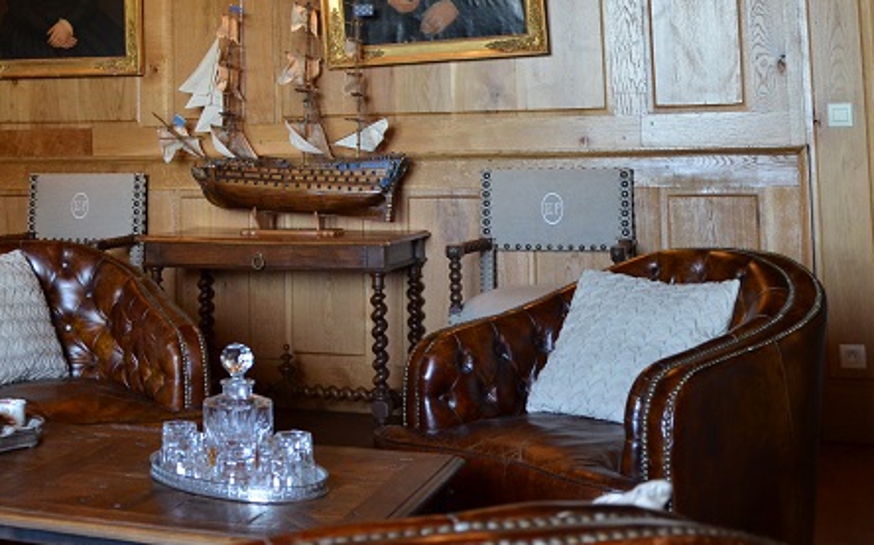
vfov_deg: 22.1
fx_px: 1333
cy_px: -26
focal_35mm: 56
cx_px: 50
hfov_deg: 33.9
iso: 800
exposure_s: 1/40
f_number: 3.5
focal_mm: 18
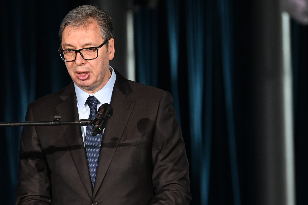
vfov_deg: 6.0
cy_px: 123
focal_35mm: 230
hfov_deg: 8.9
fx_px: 1968
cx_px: 91
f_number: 4
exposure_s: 1/320
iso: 3200
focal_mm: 150
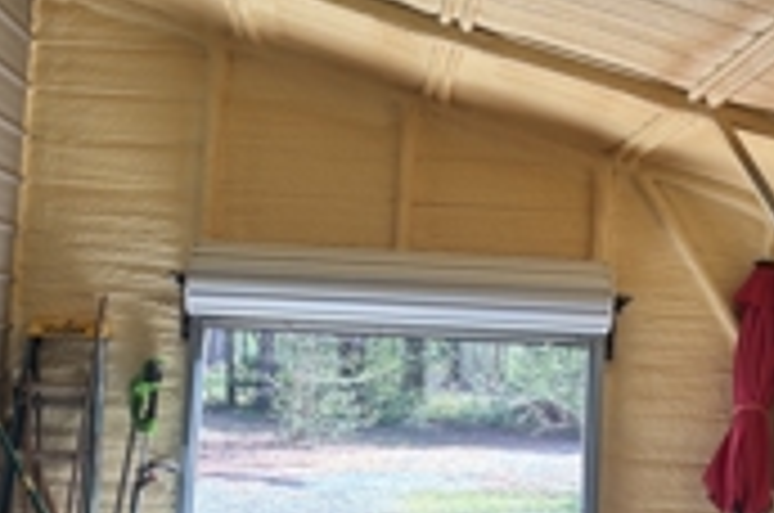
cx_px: 382
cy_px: 256
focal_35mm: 63
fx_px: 1352
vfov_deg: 21.5
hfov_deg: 31.9
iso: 32
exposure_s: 1/120
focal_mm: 5.96
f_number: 1.6
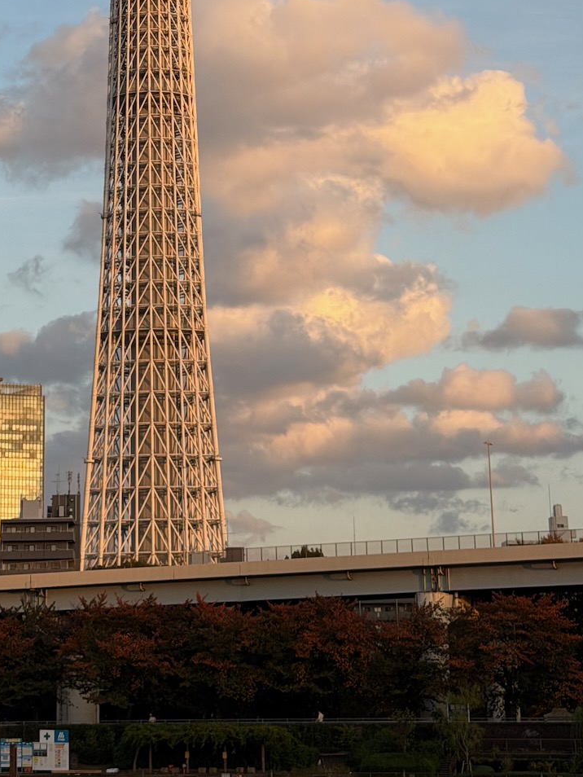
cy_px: 34
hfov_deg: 14.3
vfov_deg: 18.7
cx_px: 178
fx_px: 2312
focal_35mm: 103
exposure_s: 1/1429
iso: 64
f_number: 1.78
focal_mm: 6.76
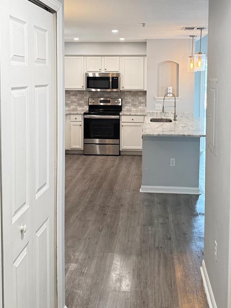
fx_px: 356
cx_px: 131
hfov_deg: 35.9
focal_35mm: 40
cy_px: 101
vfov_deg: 46.0
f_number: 1.78
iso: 400
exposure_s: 1/120
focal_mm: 6.76
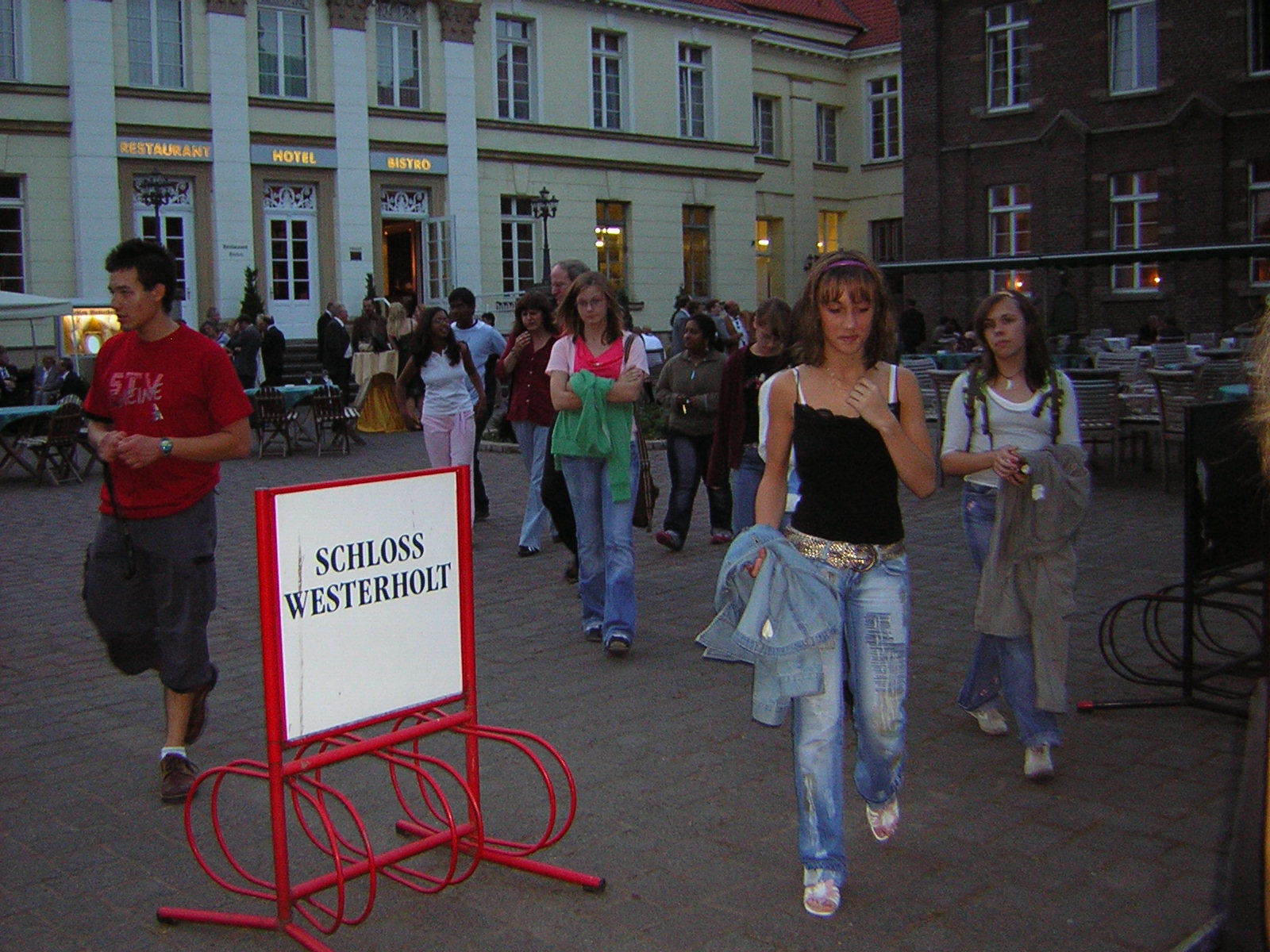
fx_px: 1321
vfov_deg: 39.7
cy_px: 476
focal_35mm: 36
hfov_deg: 51.4
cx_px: 635
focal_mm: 4.7
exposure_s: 1/60.1
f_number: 2.6
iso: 96
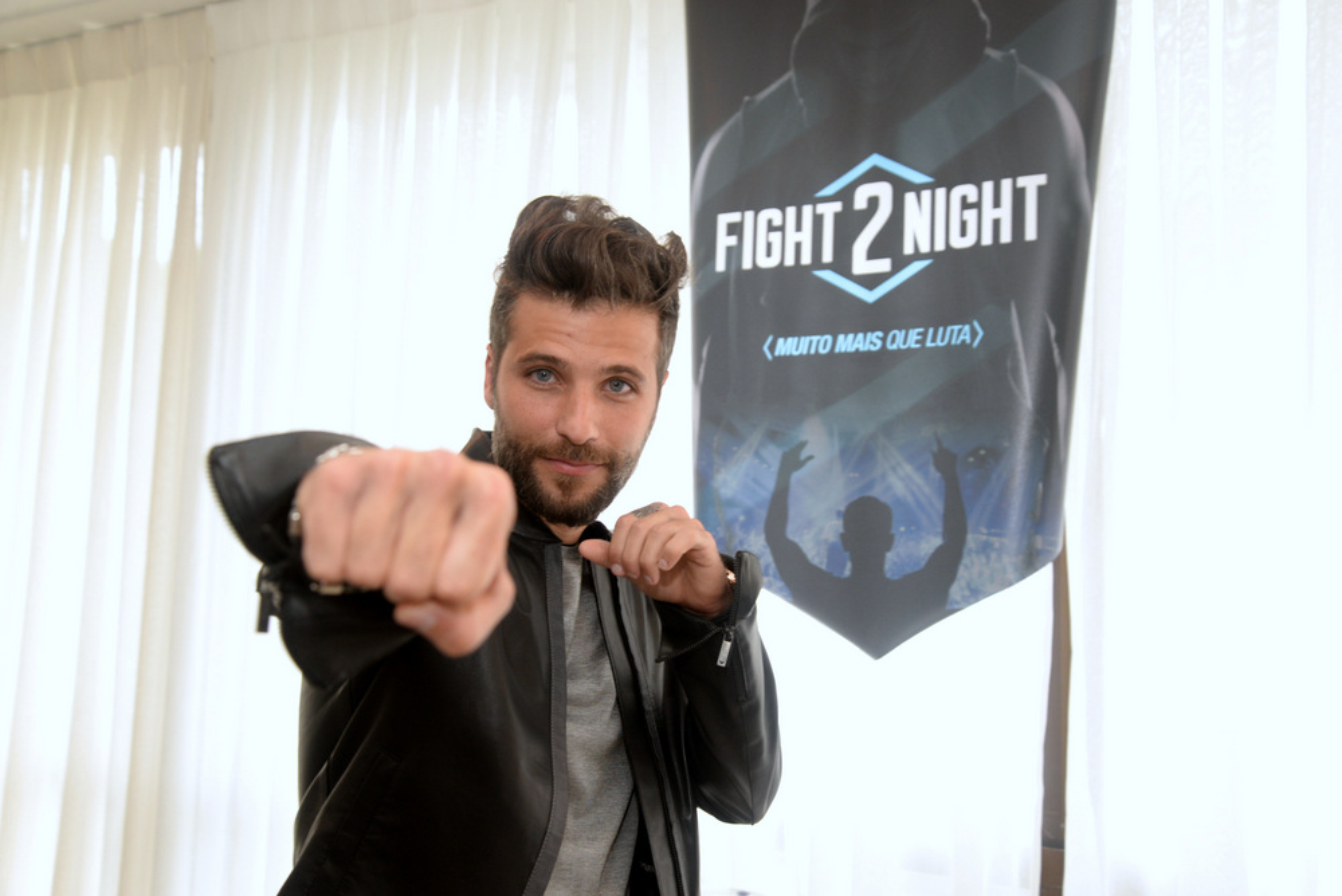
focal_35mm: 36
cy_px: 448
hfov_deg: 53.1
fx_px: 1343
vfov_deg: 36.9
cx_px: 671
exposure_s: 1/80
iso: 800
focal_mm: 36
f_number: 5
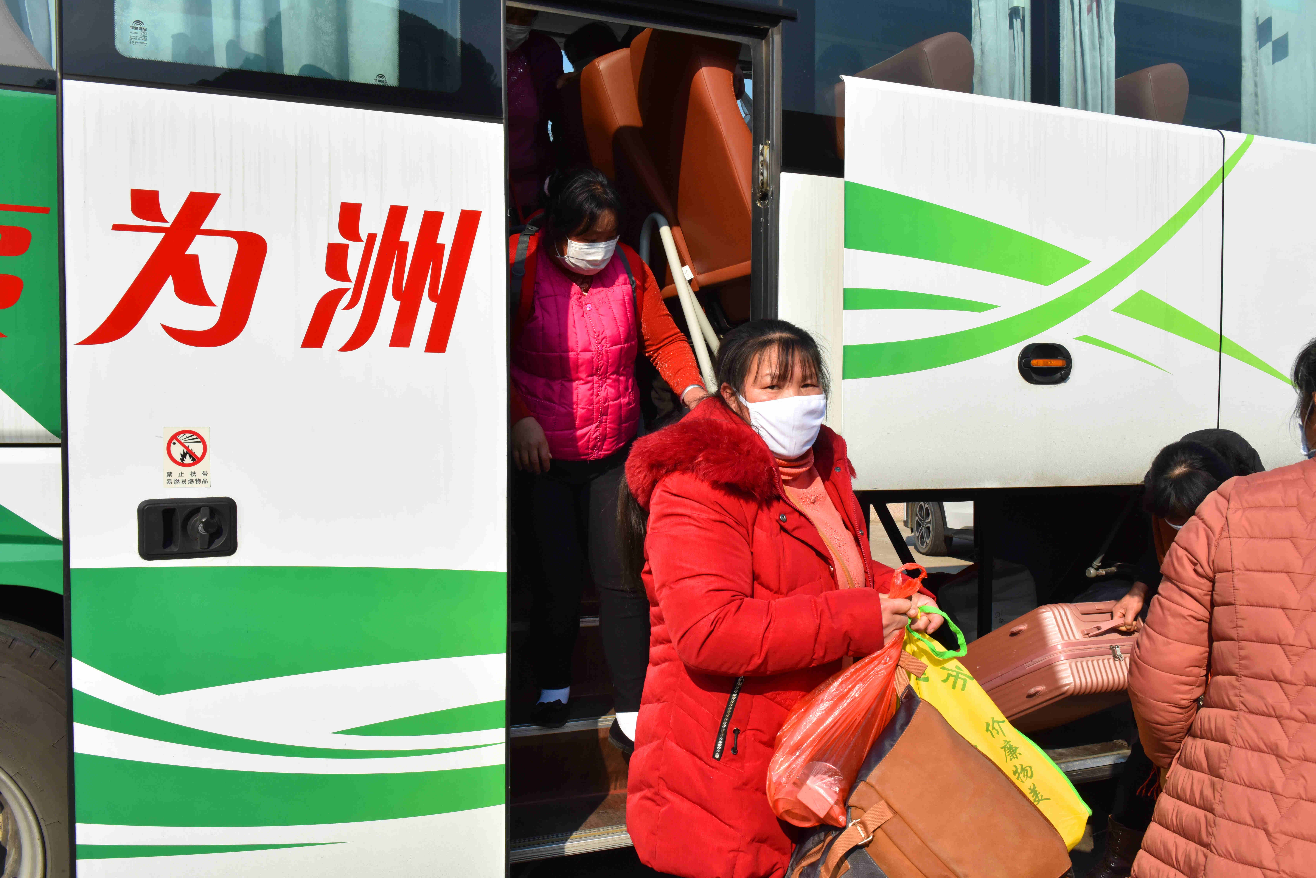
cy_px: 441
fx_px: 1206
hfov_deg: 57.2
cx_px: 674
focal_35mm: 33
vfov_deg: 40.0
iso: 1600
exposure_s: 1/1000
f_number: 16
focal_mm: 32
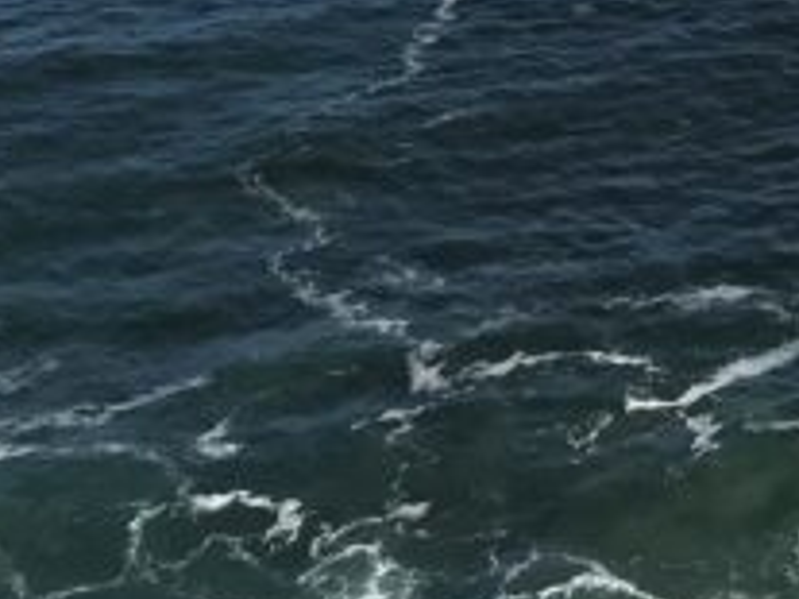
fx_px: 2399
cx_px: 1370
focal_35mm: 104
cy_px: -460
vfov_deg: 13.0
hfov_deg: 16.3
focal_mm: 3.99
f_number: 1.8
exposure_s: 1/3096
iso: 20
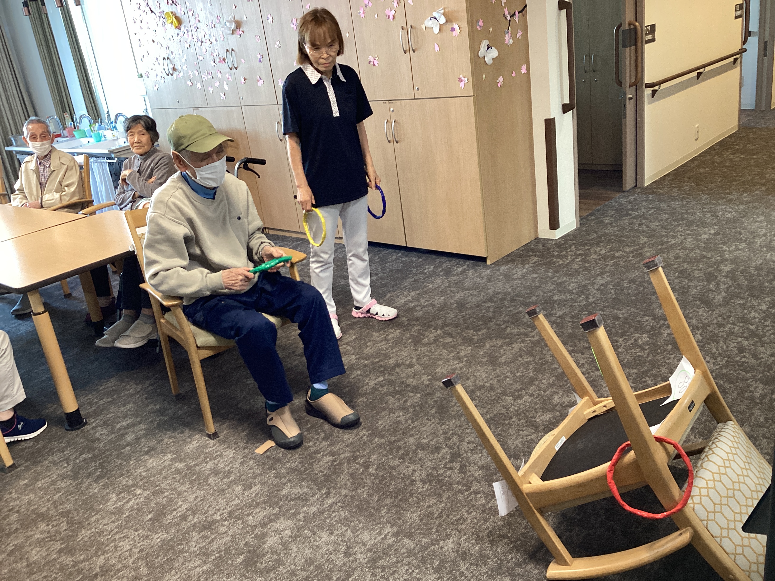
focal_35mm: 31
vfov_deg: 45.4
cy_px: 290
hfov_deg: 58.4
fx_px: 694
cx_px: 388
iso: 100
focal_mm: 3.3
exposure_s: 1/50
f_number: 2.4
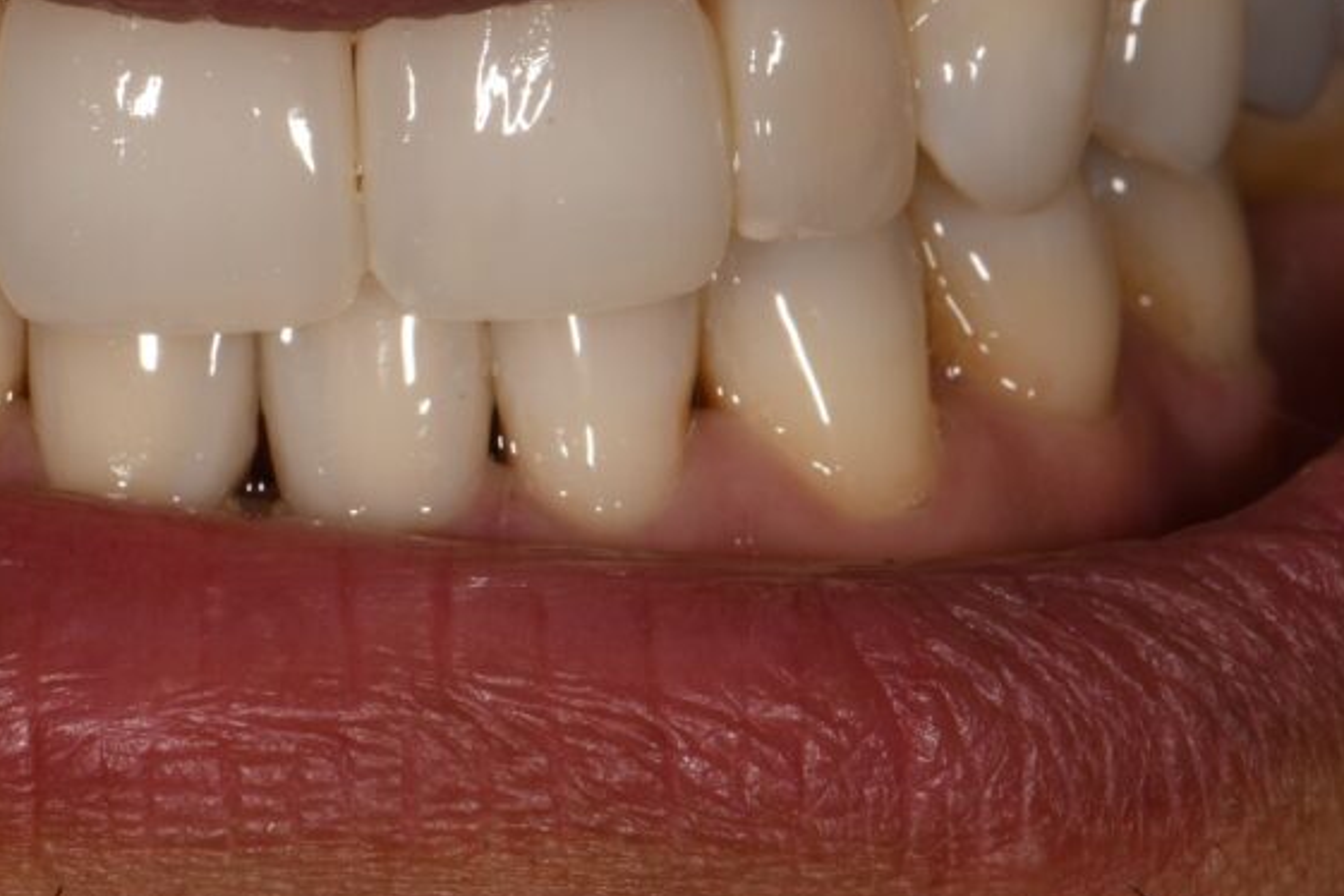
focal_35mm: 230
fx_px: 8586
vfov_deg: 6.0
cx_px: 338
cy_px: 216
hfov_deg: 8.9
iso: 200
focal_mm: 105
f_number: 32
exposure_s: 1/160
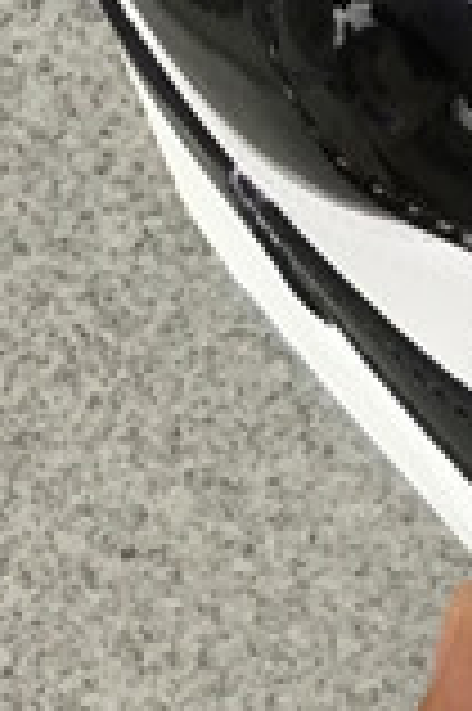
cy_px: 362
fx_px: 3626
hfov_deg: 7.1
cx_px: 1083
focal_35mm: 184
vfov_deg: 11.2
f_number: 2.4
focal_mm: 3.3
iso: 25
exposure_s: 1/30
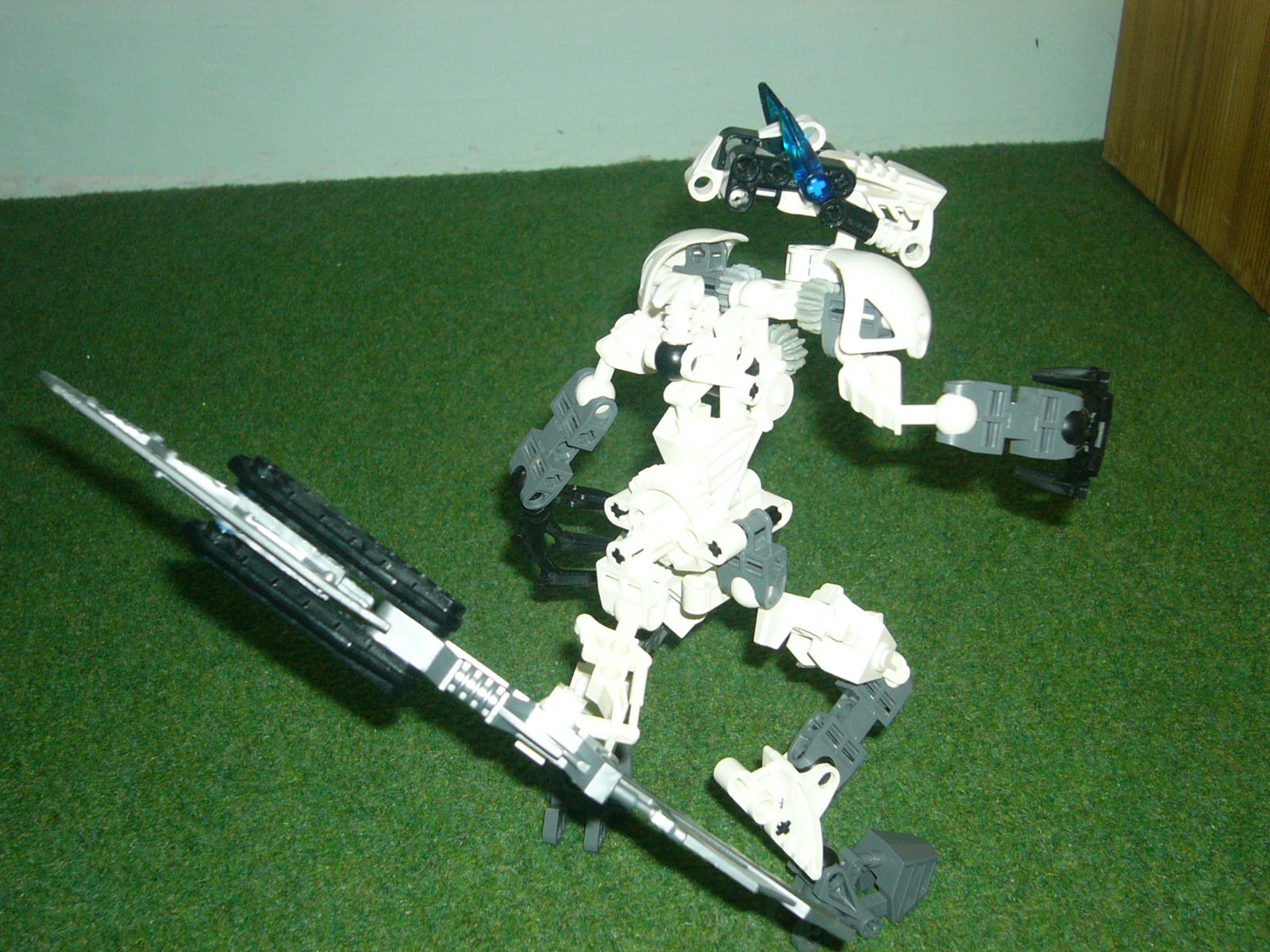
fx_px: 1688
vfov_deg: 31.5
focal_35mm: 46
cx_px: 635
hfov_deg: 41.2
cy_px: 476
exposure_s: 1/60
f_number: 3.2
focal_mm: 7.6
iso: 150
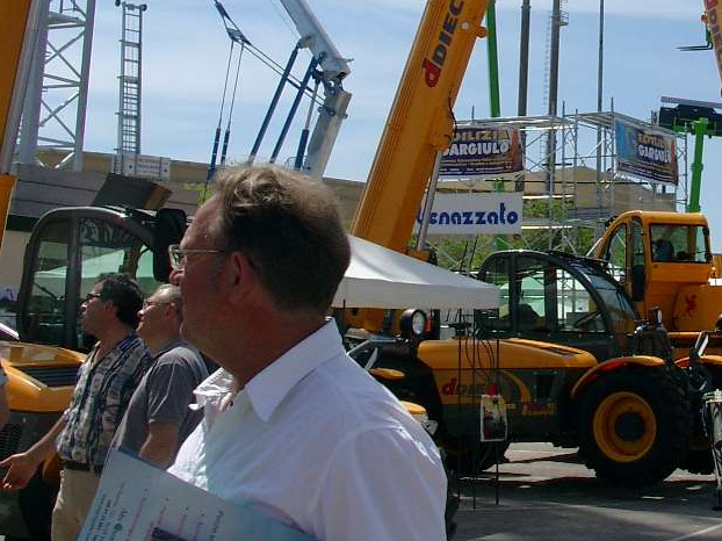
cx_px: 615
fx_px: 1459
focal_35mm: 70
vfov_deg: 20.6
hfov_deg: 27.0
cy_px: 51
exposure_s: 1/659
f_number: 5.6
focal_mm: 7.13
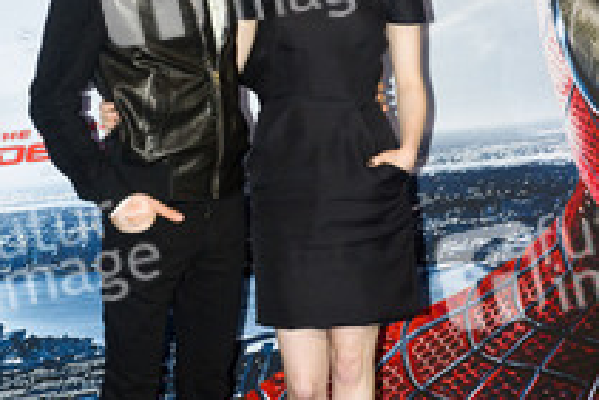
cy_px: 122
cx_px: 325
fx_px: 1831
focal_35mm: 110
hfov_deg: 18.6
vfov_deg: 12.5
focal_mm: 58
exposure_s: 1/320
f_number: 5
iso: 1250
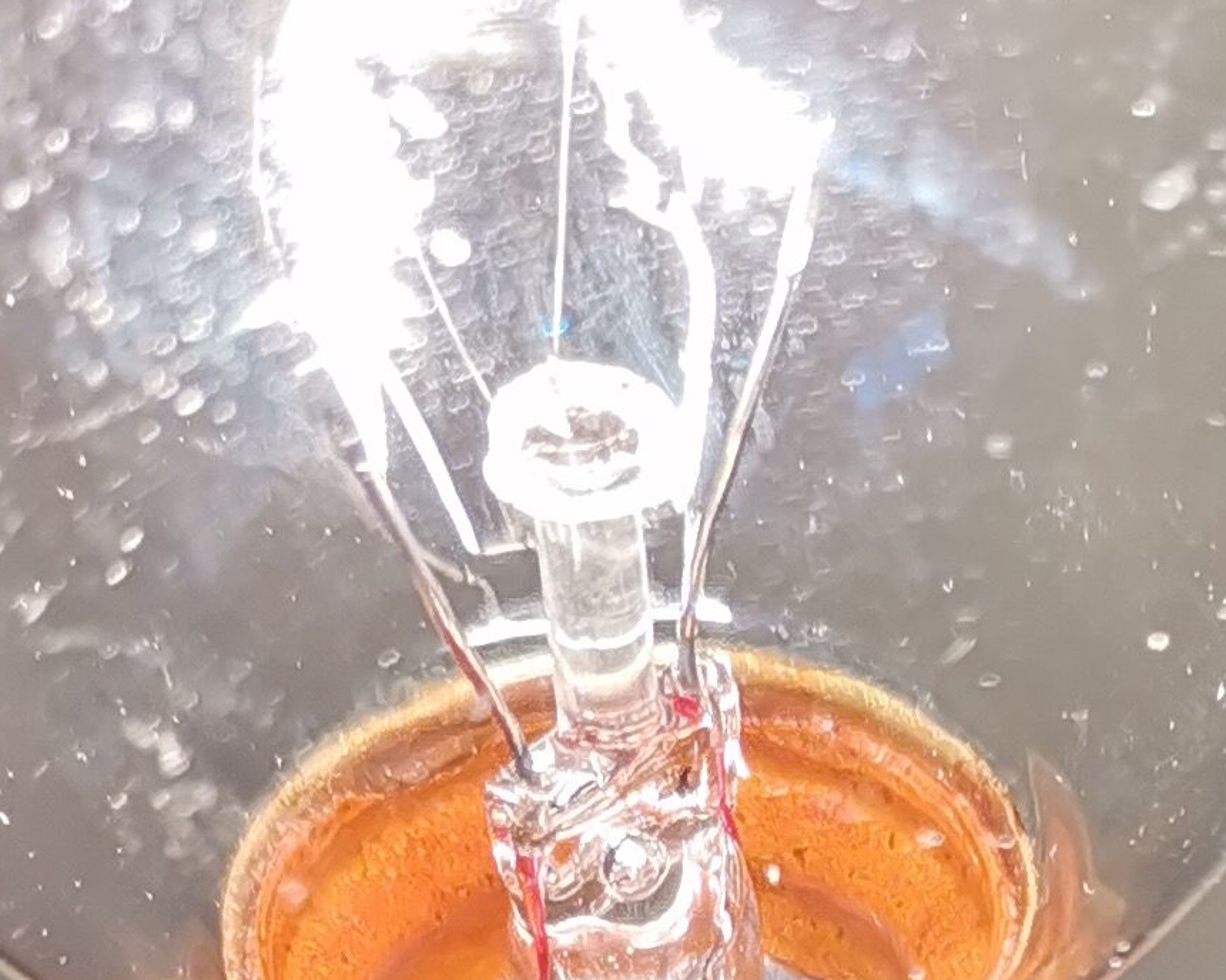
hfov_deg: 16.1
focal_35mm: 118
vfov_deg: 11.7
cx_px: 1052
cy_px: 1966
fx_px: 4282
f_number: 1.8
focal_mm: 4.75
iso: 50
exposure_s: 1/235
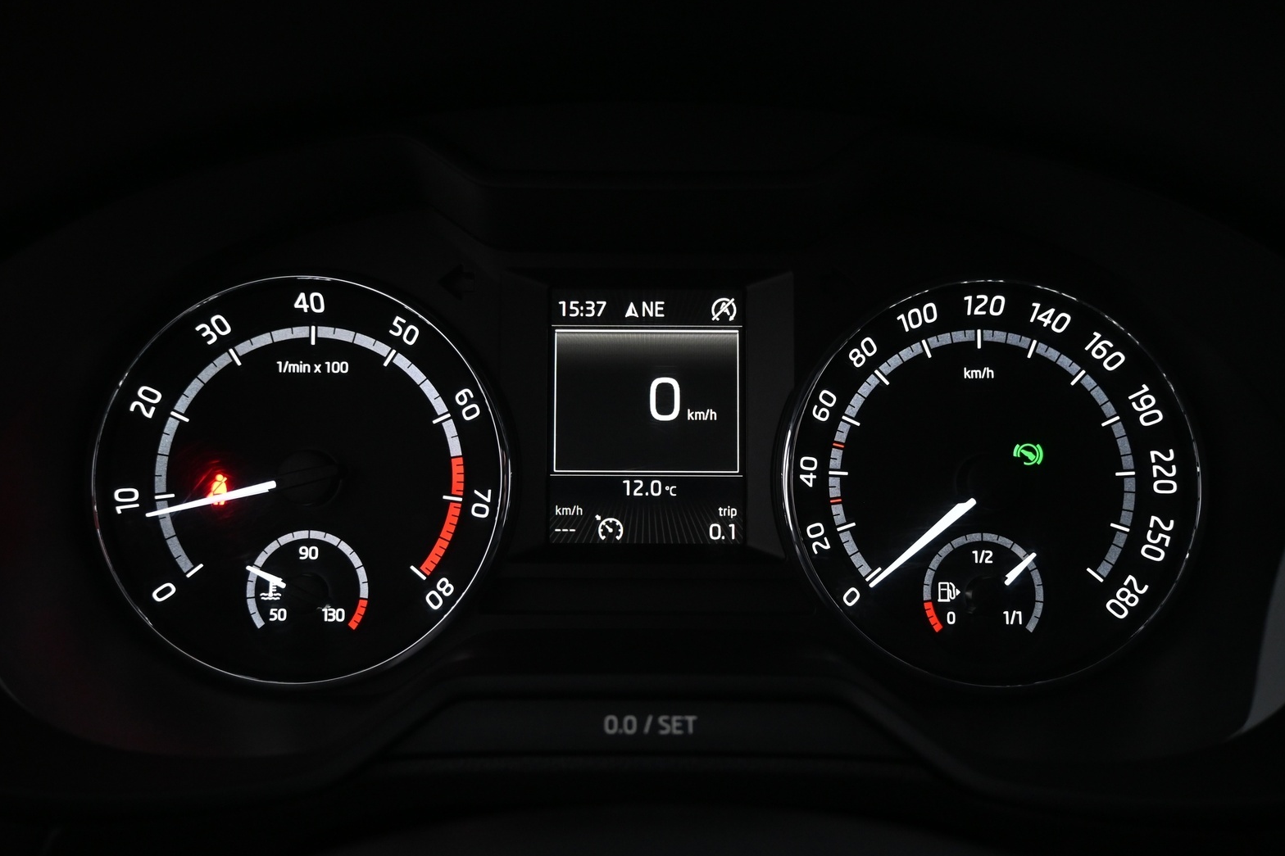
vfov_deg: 42.3
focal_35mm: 31
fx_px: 1106
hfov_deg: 60.3
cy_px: 433
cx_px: 637
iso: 1800
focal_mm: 20
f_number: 3.8
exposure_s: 1/30
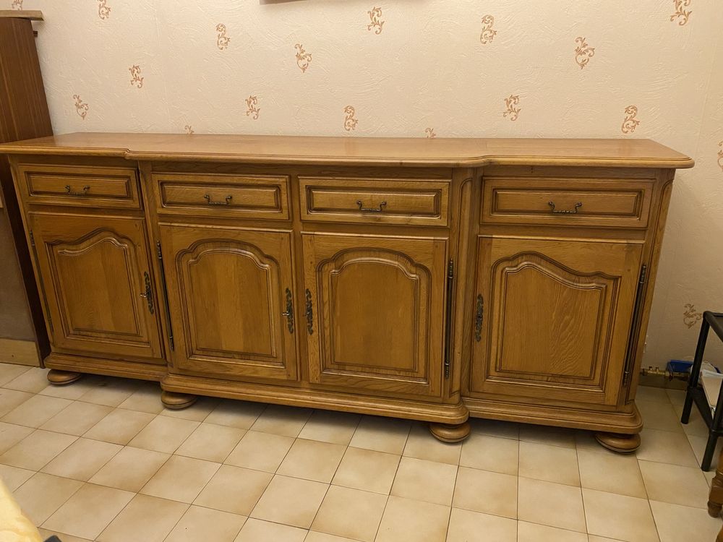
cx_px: 362
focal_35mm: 26
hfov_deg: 67.3
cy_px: 271
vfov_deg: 53.1
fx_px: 543
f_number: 1.8
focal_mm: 4.25
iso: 500
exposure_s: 1/50
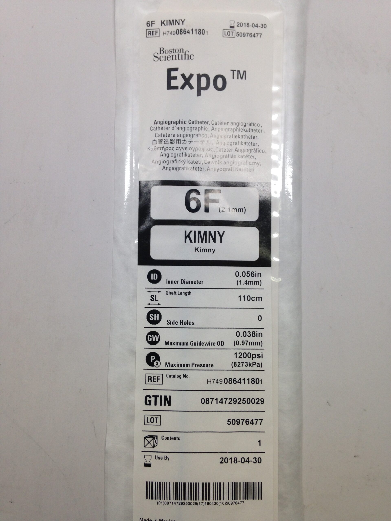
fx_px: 497
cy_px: 260
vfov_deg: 55.4
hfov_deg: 42.9
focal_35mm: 33
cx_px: 196
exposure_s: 1/60
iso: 50
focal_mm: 4.12
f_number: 2.4
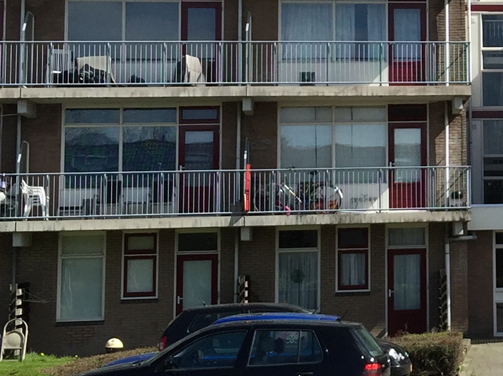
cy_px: 75
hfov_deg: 16.8
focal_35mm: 110
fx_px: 1598
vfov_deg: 13.4
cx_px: 658
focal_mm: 4.15
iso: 32
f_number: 2.2
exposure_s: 1/1582
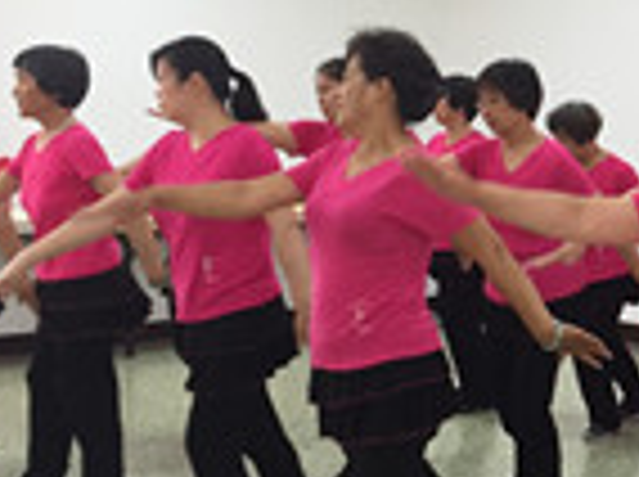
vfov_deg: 16.0
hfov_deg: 19.6
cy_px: 142
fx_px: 1695
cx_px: 837
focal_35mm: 92
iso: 64
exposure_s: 1/33
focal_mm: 4.15
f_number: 2.2
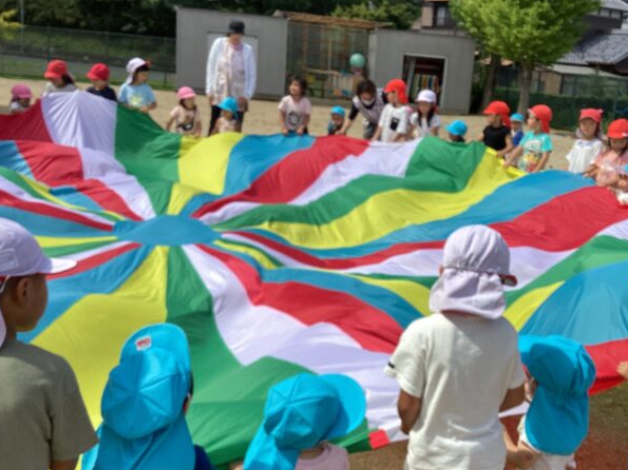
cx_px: 379
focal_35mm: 40
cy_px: 255
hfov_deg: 46.5
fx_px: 726
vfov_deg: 35.9
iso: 25
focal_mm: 3.3
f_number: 2.4
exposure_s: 1/1481
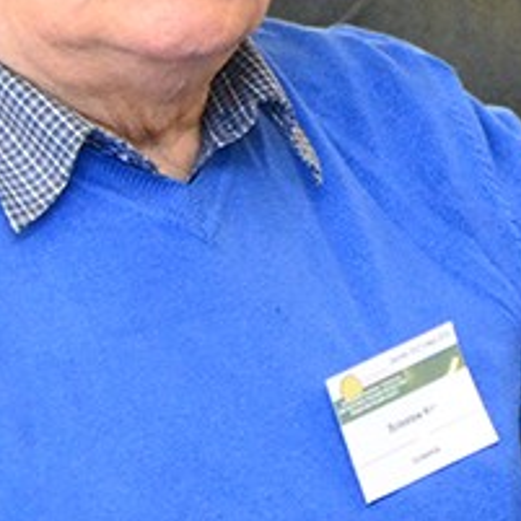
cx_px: 223
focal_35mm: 801
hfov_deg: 2.2
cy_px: 158
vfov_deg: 2.2
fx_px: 13632
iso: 2000
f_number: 5.6
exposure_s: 1/30
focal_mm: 105
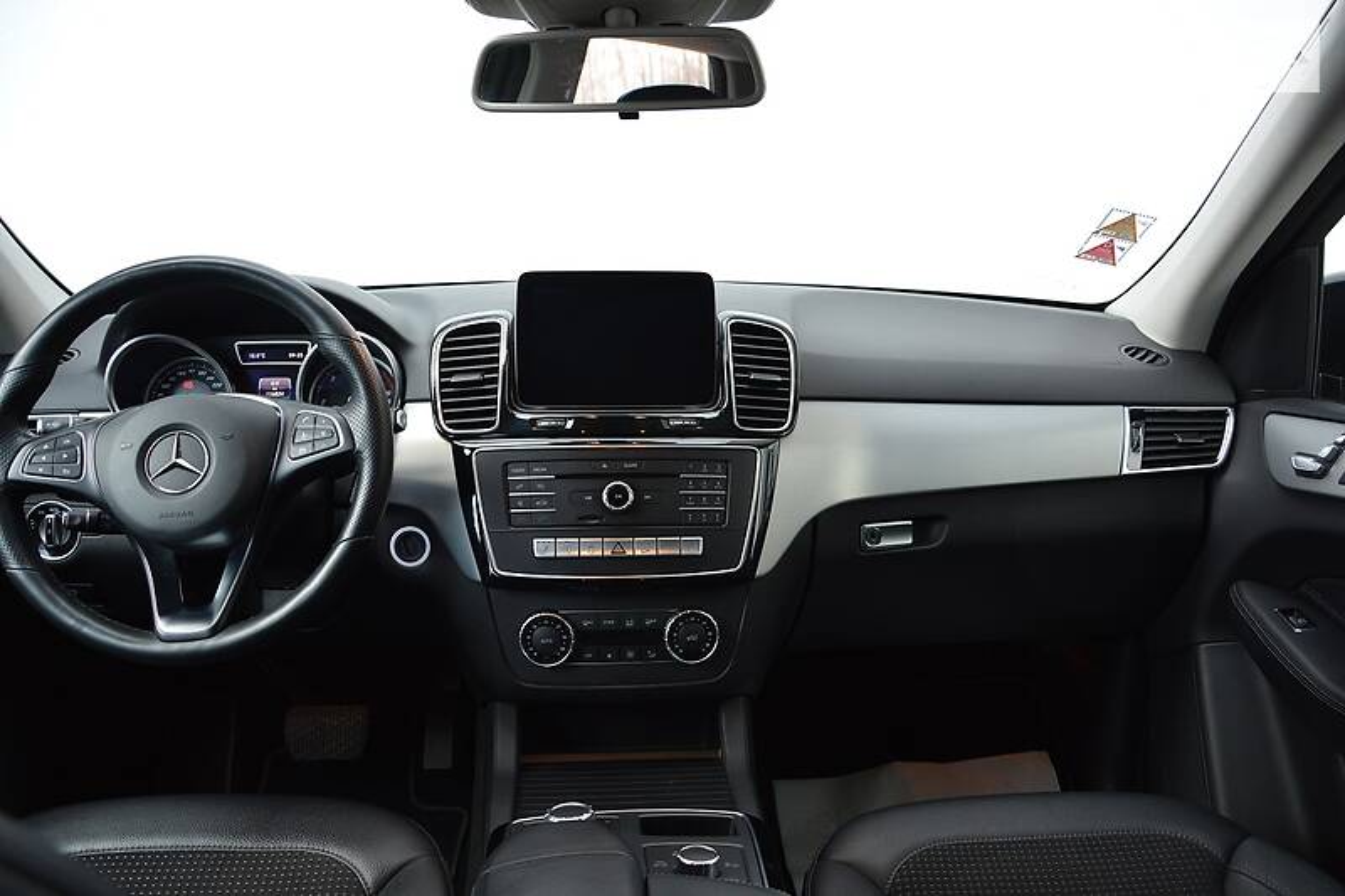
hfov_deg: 67.4
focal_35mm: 27
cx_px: 672
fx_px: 1008
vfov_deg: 47.9
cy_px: 448
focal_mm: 18
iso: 400
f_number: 4.5
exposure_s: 1/80
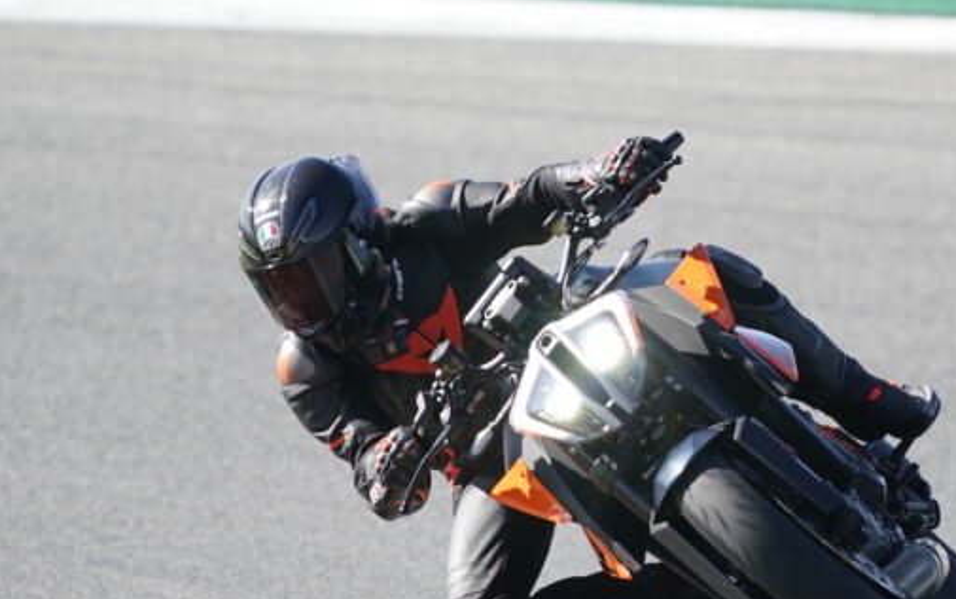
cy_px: 420
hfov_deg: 1.5
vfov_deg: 1.0
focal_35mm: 1380
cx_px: 625
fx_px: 35967
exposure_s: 1/800
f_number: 6.3
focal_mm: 600
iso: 500
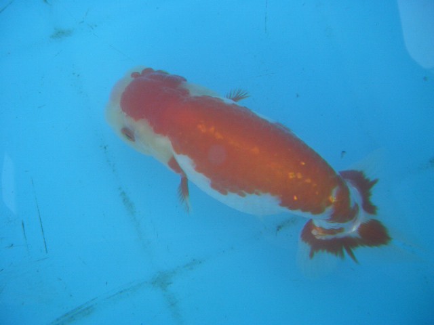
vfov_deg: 40.7
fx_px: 439
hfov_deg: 52.6
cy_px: 162
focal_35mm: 35
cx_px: 217
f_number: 2.6
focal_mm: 5.8
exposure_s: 1/160
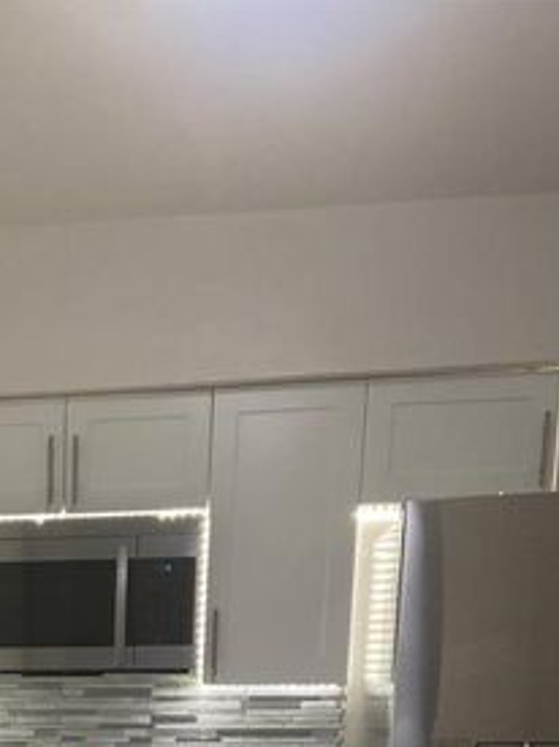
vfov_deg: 27.1
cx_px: -81
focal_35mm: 63
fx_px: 1358
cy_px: 898
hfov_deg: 21.8
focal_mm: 4.25
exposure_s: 1/60
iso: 80
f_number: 1.8
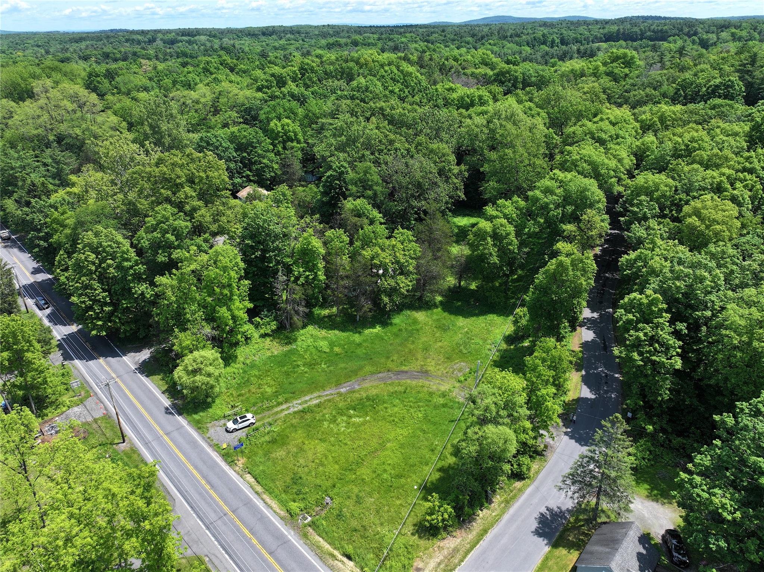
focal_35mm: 24
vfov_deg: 56.8
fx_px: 529
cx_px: 382
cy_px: 286
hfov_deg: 71.6
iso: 120
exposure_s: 1/1600
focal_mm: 12.29
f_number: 2.8
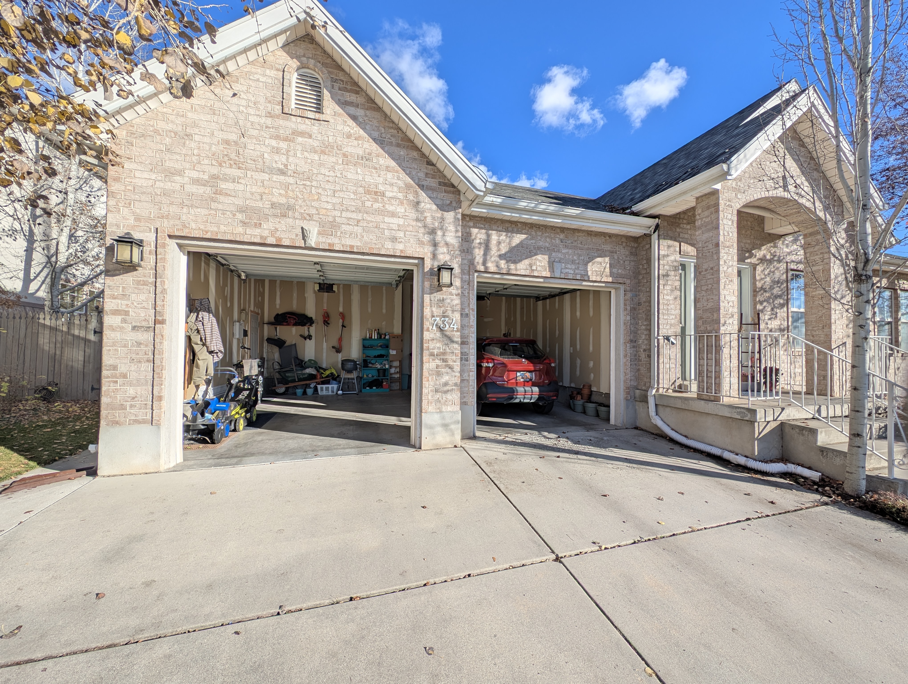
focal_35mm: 12
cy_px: 342
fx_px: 315
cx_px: 454
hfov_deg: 110.5
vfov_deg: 94.6
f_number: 1.95
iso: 36
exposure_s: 1/1385
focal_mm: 2.23
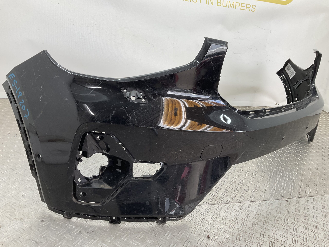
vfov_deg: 48.2
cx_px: 164
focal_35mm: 29
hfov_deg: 61.7
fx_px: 276
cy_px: 124
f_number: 1.8
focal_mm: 3
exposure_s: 1/100
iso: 25
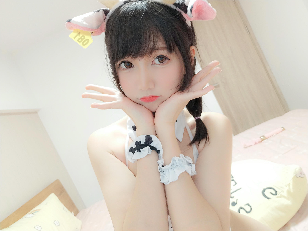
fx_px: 222
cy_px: 116
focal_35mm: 25
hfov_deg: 69.4
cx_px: 154
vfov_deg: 54.9
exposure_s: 1/25
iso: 125
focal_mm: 4.36
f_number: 1.8
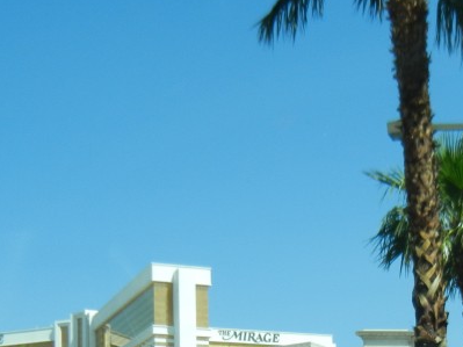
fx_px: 1030
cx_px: 294
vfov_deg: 18.1
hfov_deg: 25.3
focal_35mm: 77
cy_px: 431
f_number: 7
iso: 160
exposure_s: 1/303
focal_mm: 5.4
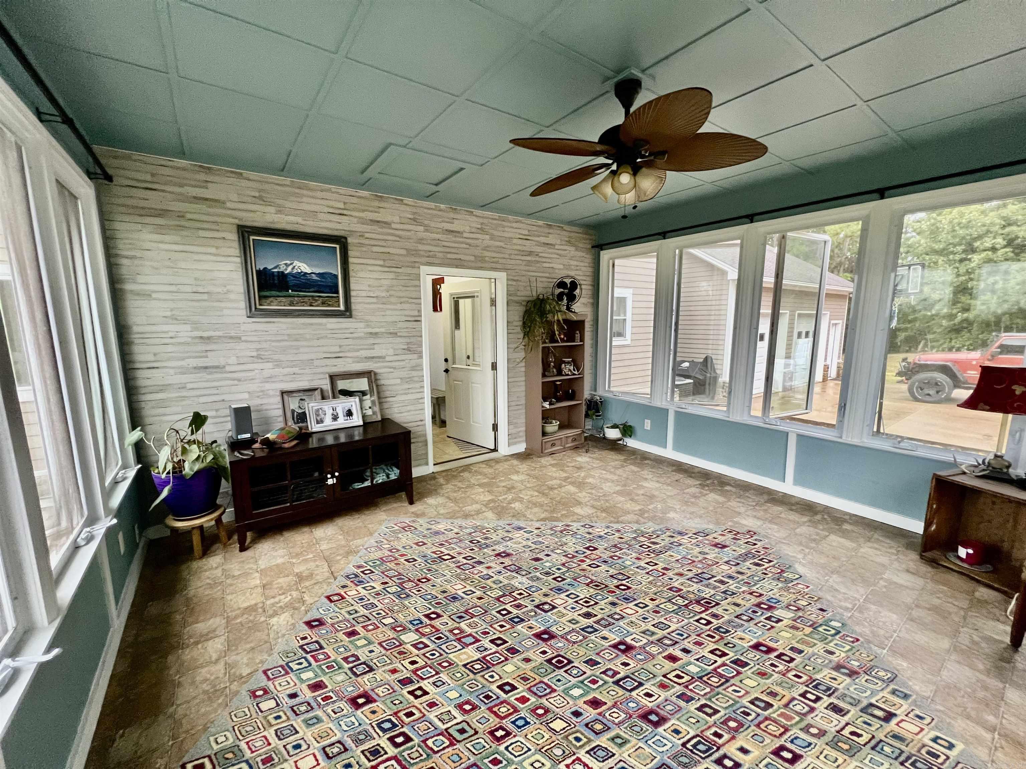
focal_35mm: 13
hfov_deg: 106.2
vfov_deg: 89.9
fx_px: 385
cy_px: 384
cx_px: 513
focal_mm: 1.57
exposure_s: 1/60
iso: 320
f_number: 1.8
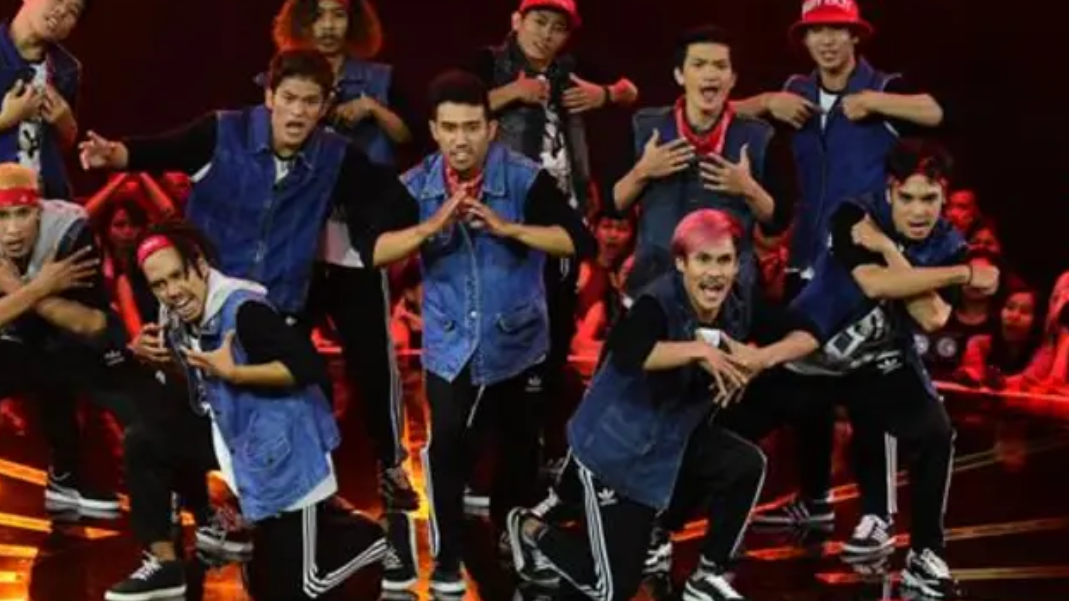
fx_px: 4478
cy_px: 259
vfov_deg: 7.7
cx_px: 480
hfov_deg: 13.6
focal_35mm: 158
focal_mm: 80
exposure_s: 1/1000
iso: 6400
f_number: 3.5
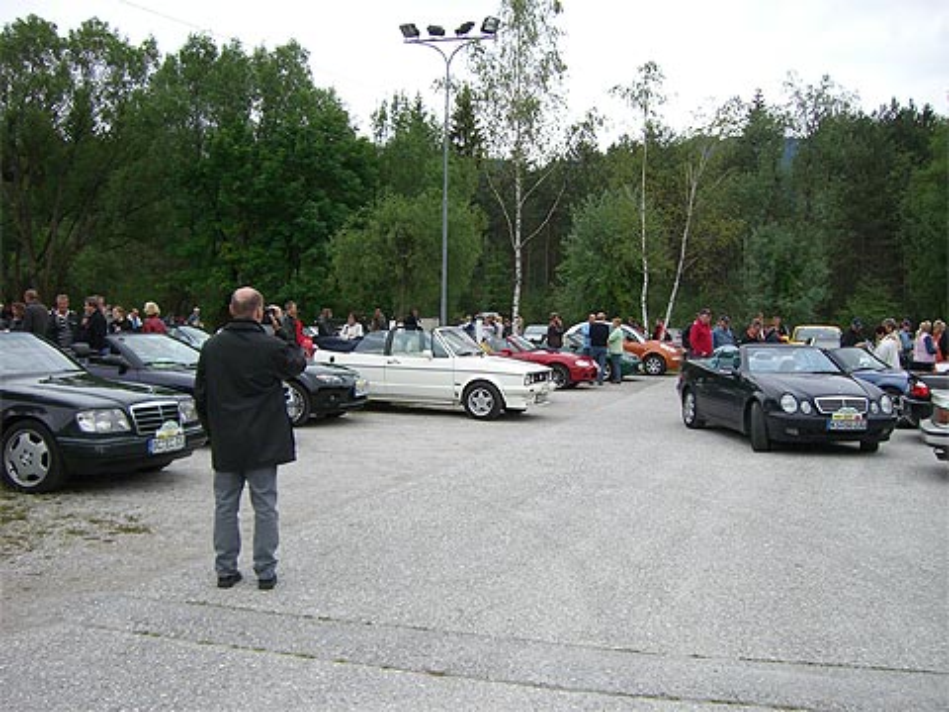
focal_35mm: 38
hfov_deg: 49.0
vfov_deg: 37.7
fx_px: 1042
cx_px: 474
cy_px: 356
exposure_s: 1/640
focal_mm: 6.2
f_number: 2.7
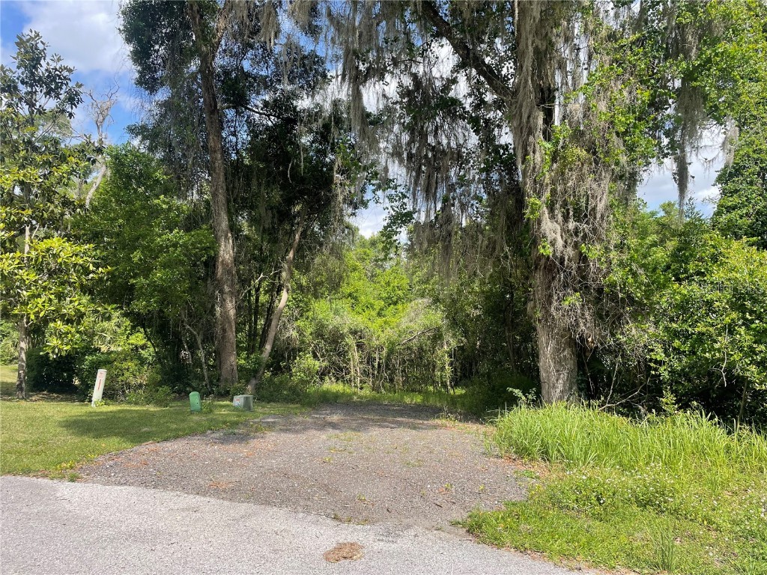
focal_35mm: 26
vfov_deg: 53.1
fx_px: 576
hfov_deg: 67.3
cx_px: 384
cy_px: 288
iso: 32
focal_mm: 4.2
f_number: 1.6
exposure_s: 1/1575
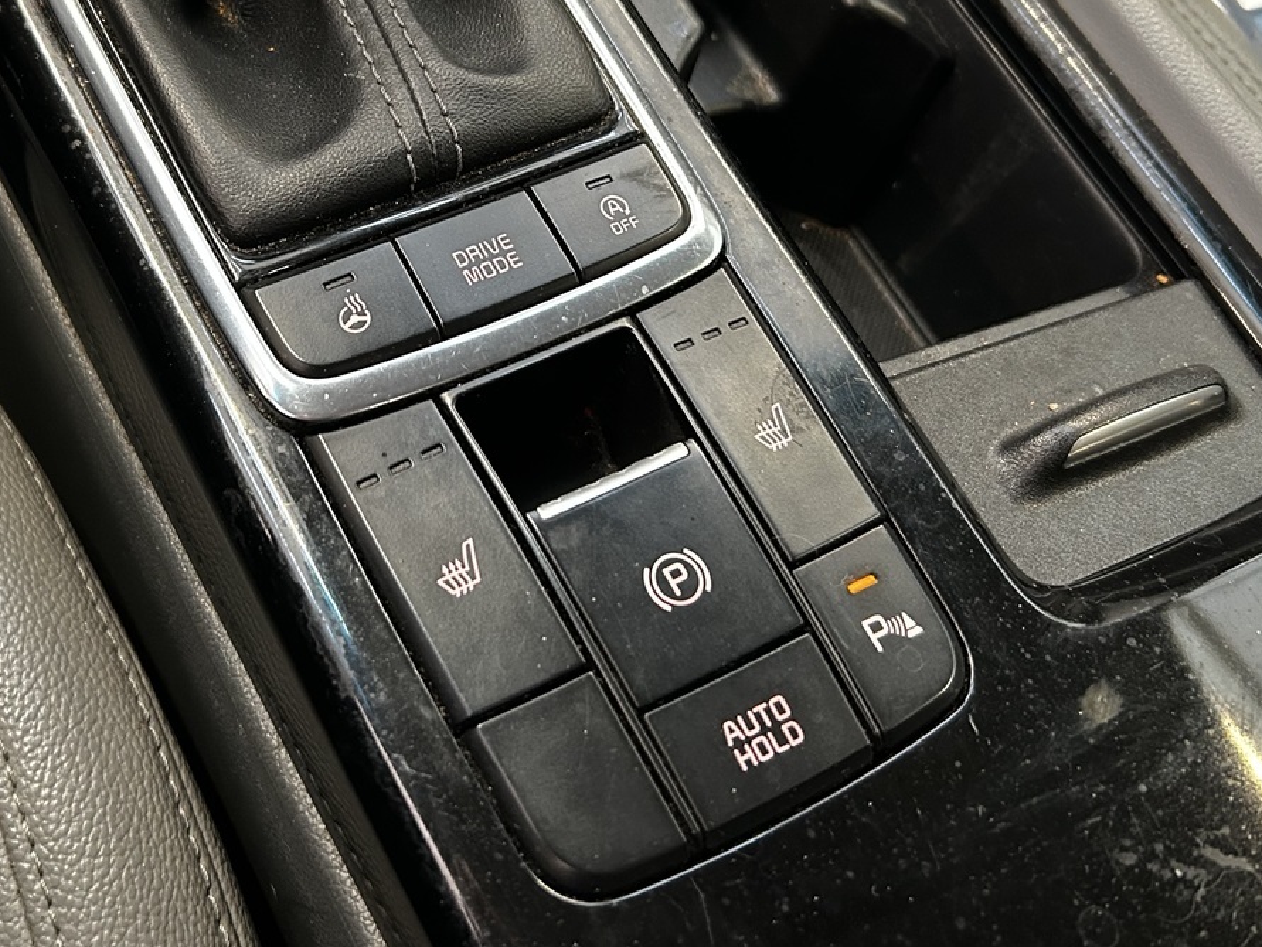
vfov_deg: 33.6
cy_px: 218
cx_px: 442
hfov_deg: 44.3
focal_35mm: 42
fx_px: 1532
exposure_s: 1/50
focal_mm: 5.7
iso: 400
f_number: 1.5
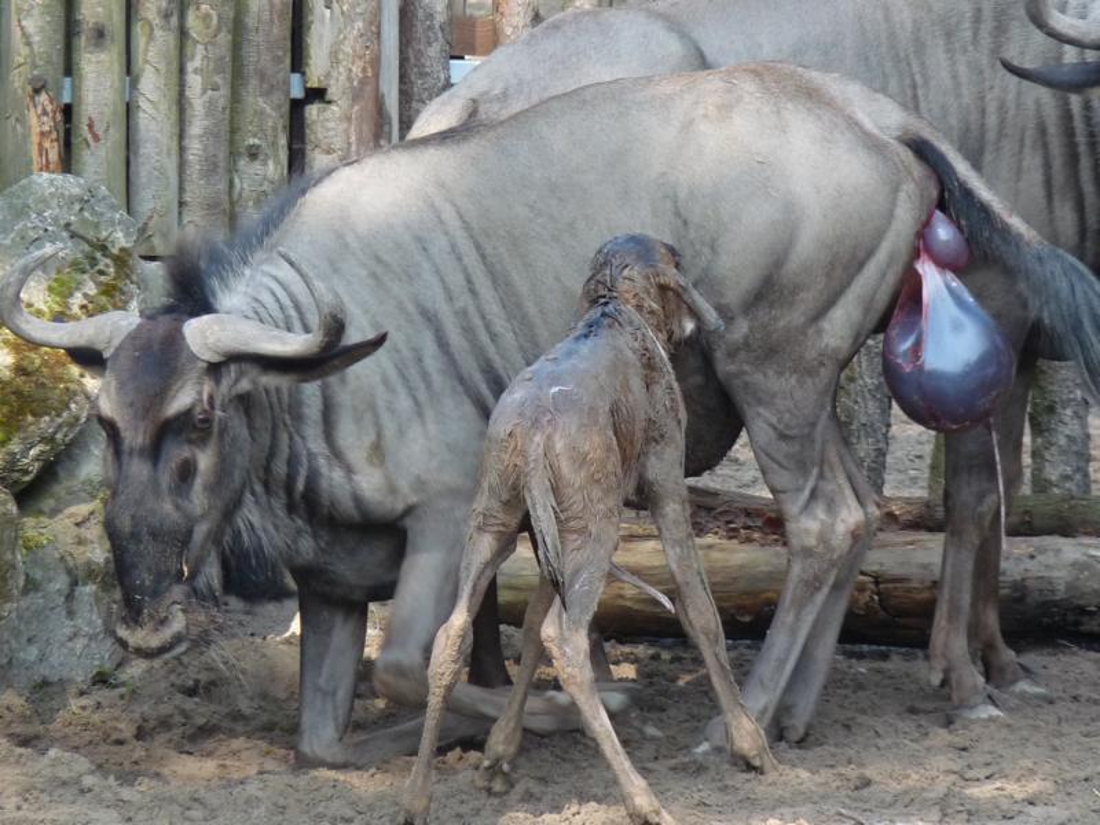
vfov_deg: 3.0
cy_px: 412
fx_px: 15730
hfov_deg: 4.0
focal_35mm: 495
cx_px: 550
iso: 200
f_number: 4
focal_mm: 61.7
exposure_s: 1/250
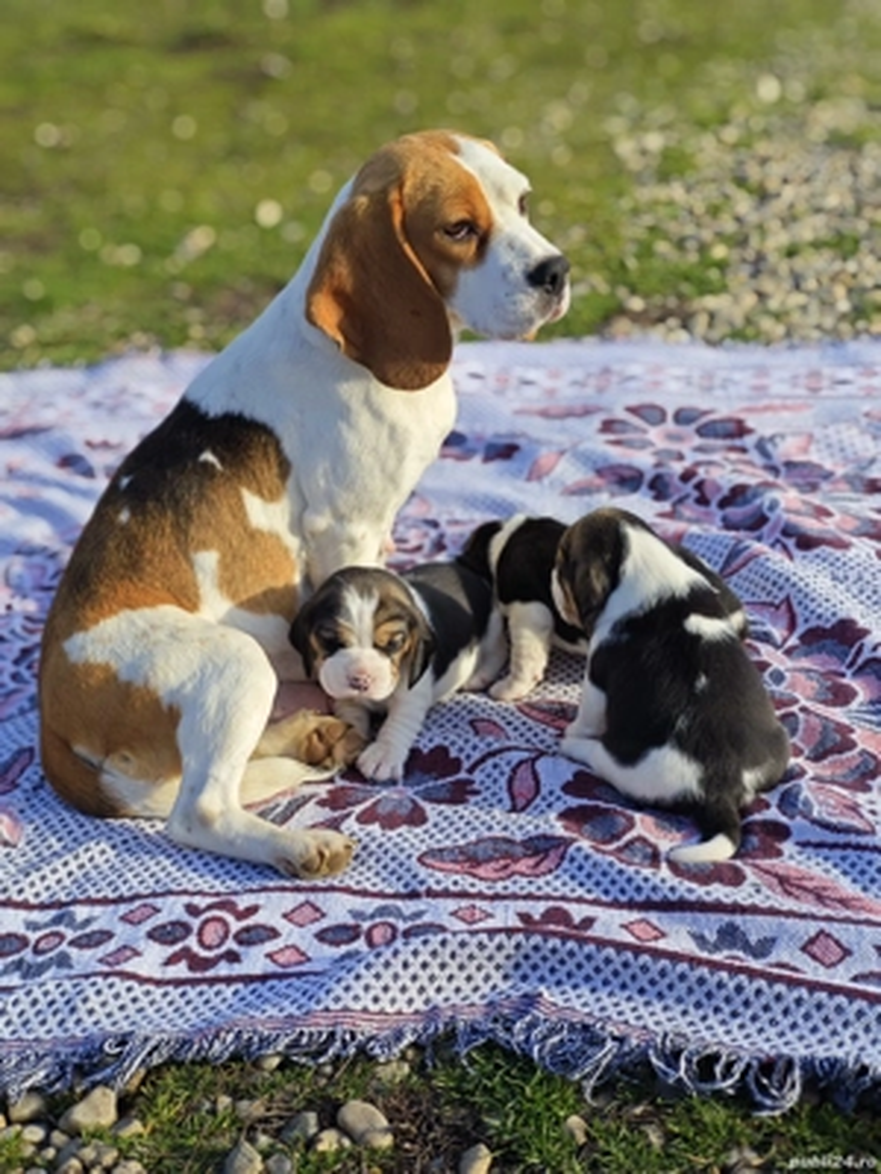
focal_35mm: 60
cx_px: 440
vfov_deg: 32.2
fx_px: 2036
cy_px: 587
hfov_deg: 24.4
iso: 50
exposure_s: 1/301
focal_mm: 9
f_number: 2
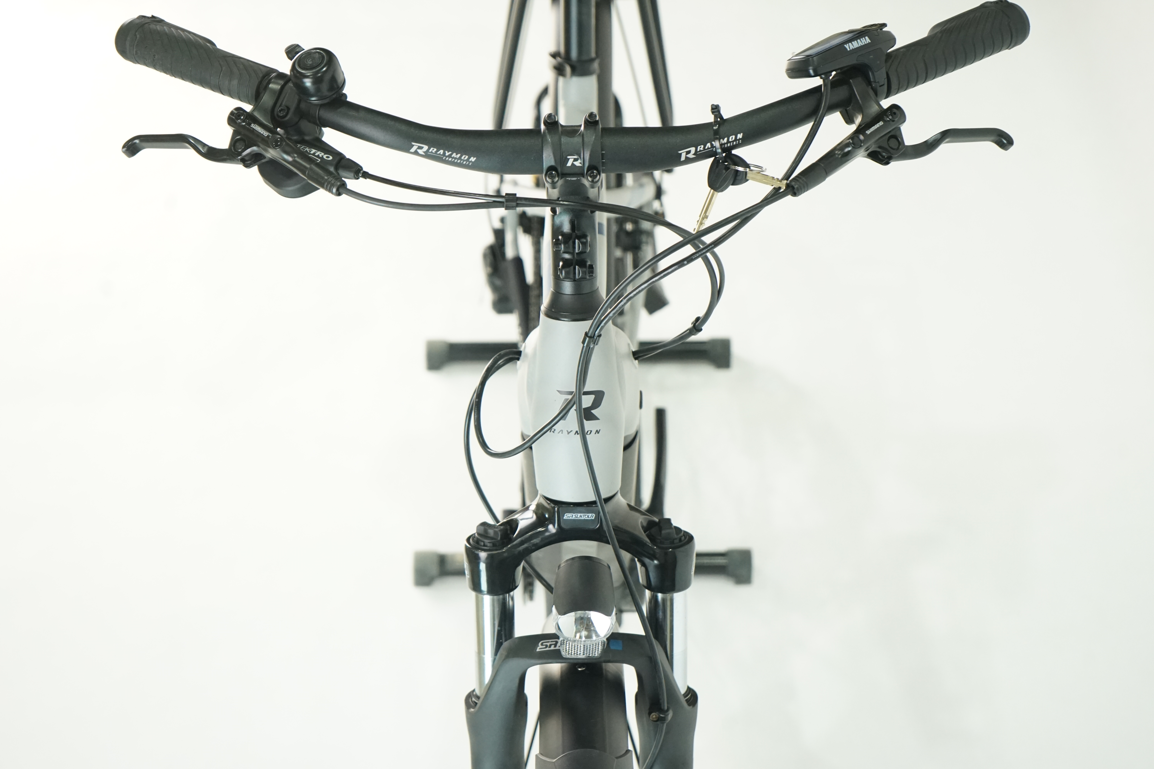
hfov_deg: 28.8
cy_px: 384
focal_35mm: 70
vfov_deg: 19.5
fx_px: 2244
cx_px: 577
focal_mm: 70
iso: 2500
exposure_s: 1/200
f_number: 5.6
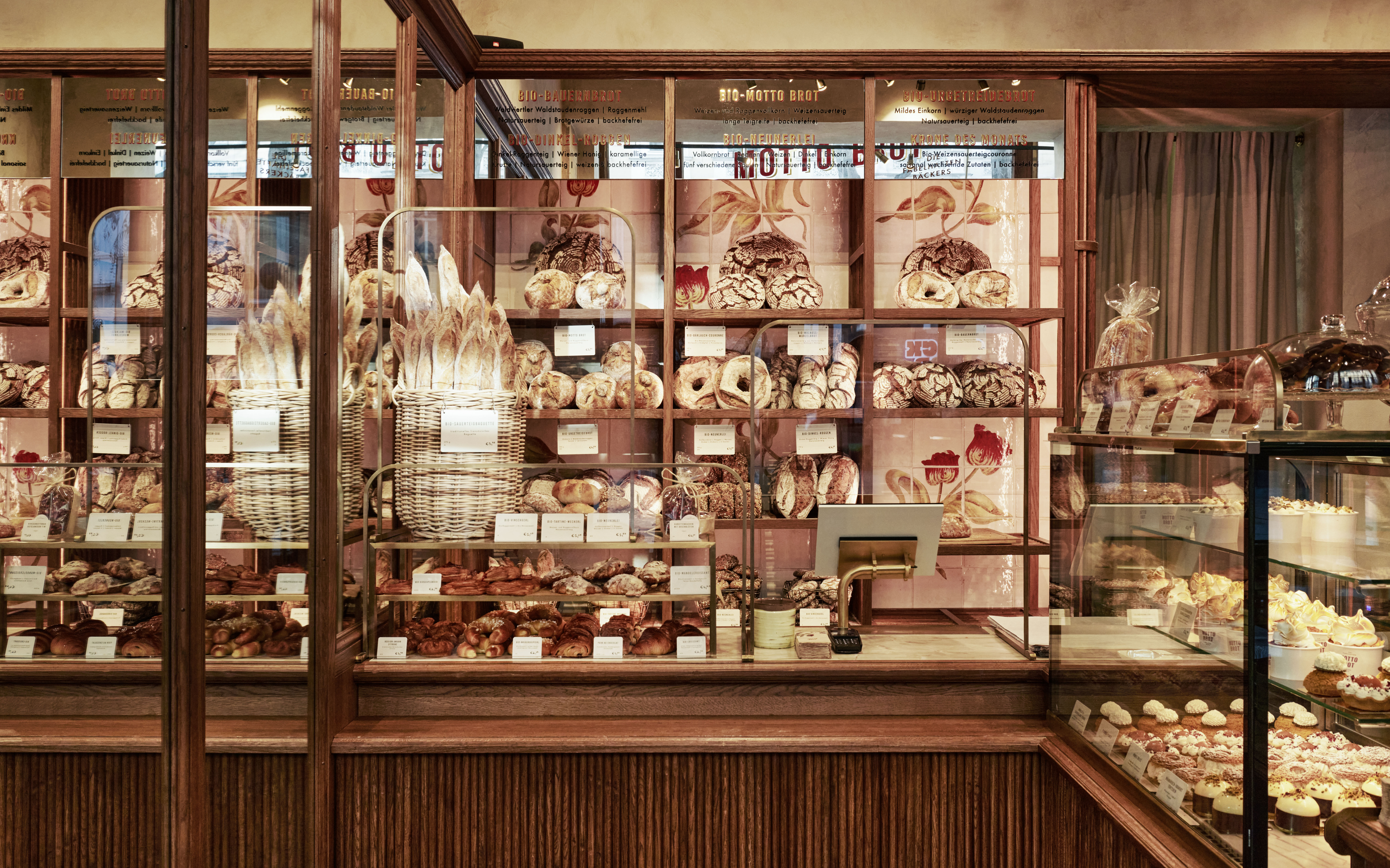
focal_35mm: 33
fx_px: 1250
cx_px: 692
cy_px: 429
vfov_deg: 38.3
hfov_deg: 58.1
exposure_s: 1/60
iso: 1000
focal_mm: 32
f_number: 8
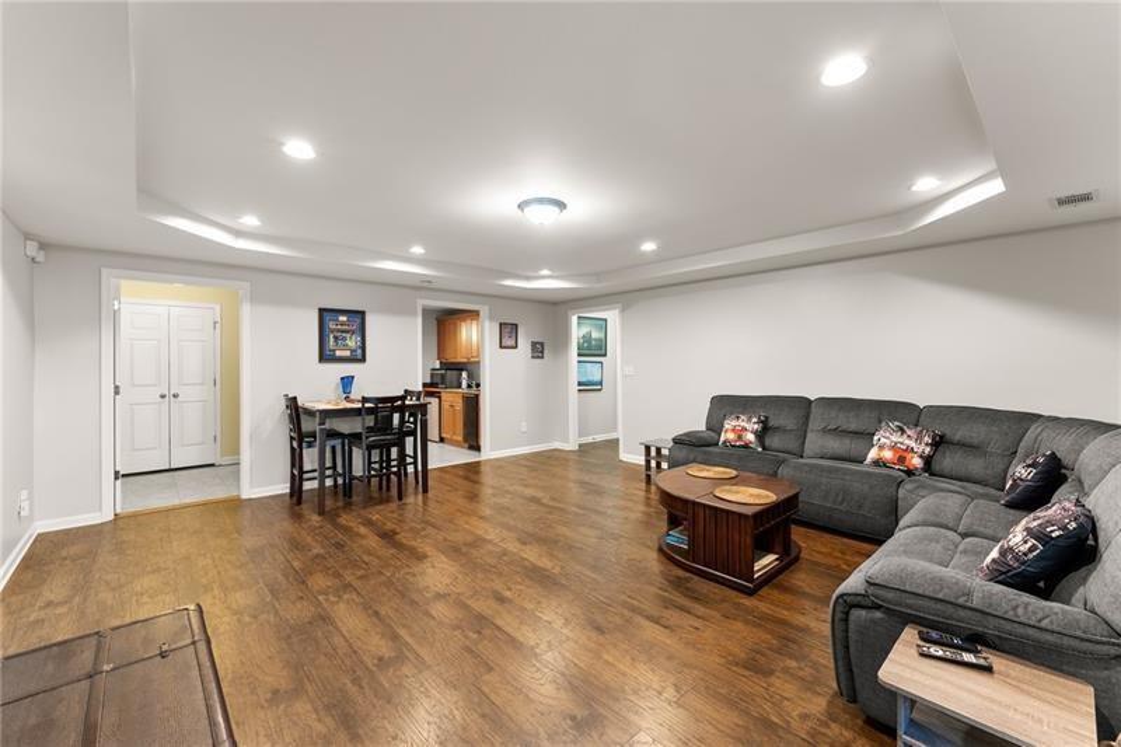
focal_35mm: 15
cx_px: 560
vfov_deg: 78.4
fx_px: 458
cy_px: 374
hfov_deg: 101.5
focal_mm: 14.7
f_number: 8
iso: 800
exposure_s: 1/2
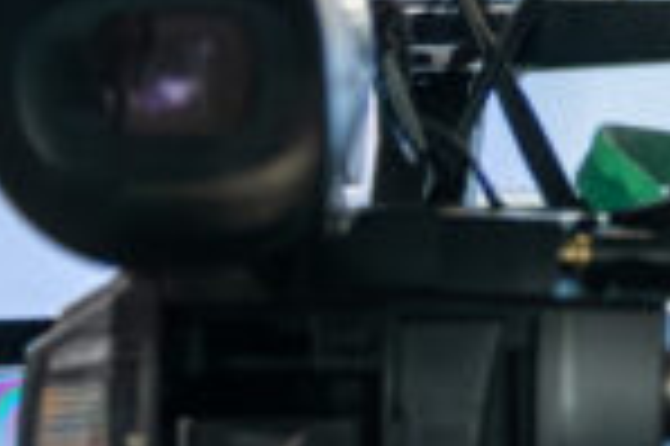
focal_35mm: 461
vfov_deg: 3.0
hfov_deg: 4.4
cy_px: 315
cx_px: 1178
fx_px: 8570
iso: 1600
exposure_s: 1/160
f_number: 2.8
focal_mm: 102
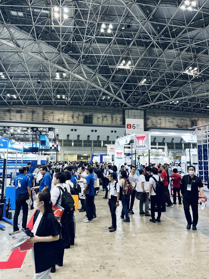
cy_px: 135
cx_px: 104
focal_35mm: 27
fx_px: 217
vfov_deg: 65.3
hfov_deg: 51.3
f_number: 1.5
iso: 80
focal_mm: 5.7
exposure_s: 1/50
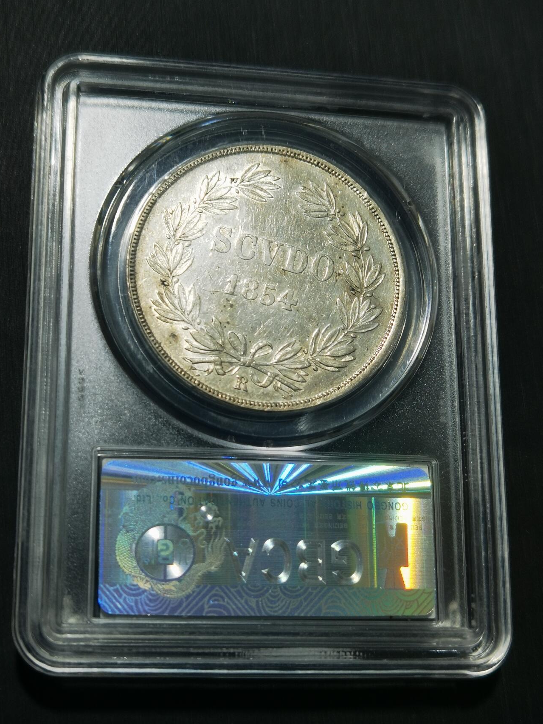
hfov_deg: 25.7
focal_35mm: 57
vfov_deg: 33.8
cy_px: 369
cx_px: 262
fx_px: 1192
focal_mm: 6.67
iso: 50
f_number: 1.9
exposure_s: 1/100
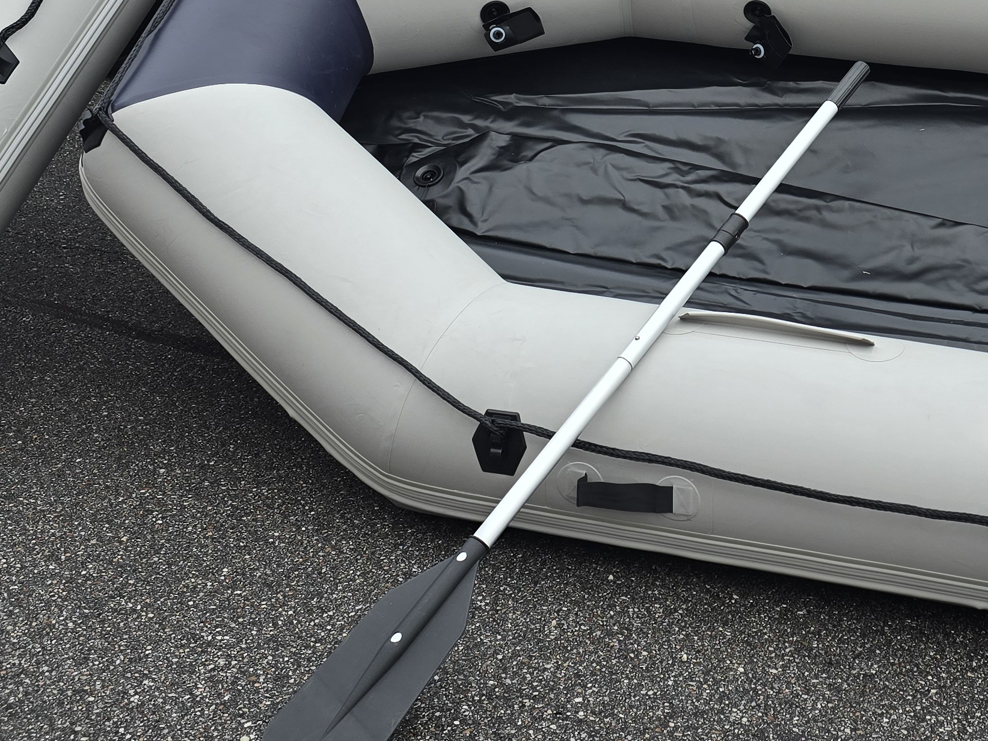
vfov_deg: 24.9
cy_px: 11
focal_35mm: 56
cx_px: 832
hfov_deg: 33.1
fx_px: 1598
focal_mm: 6.3
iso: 50
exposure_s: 1/180
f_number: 1.7
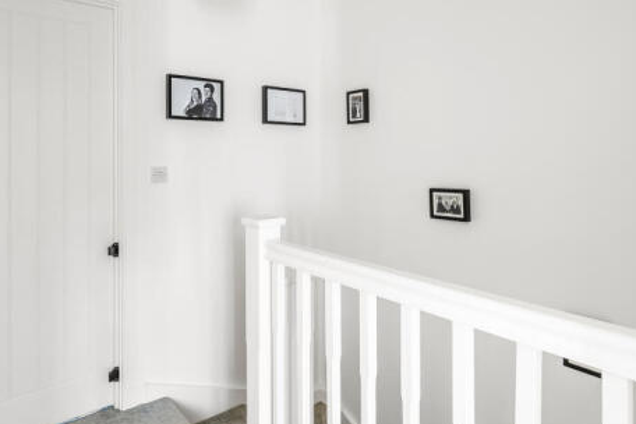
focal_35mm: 23
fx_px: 406
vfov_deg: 55.0
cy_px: 192
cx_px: 296
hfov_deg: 76.0
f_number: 10
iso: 800
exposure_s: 1/6
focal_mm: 16
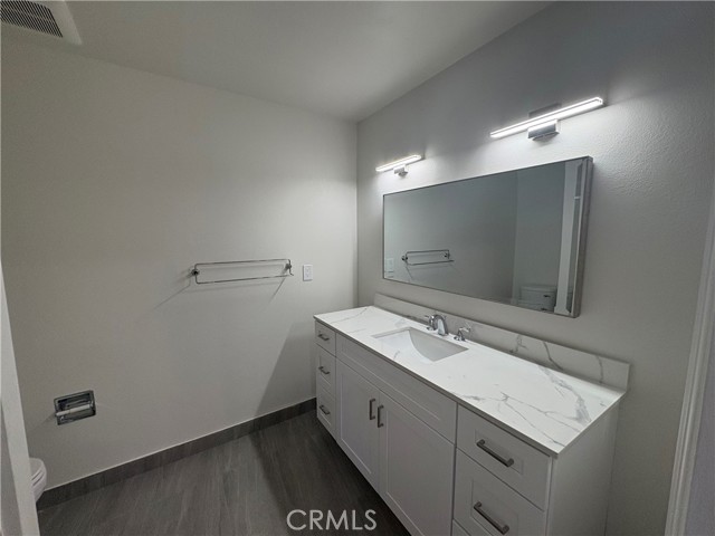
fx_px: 289
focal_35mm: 14
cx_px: 358
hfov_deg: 102.1
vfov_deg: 85.7
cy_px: 268
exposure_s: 1/120
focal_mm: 2.22
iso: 125
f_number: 2.2
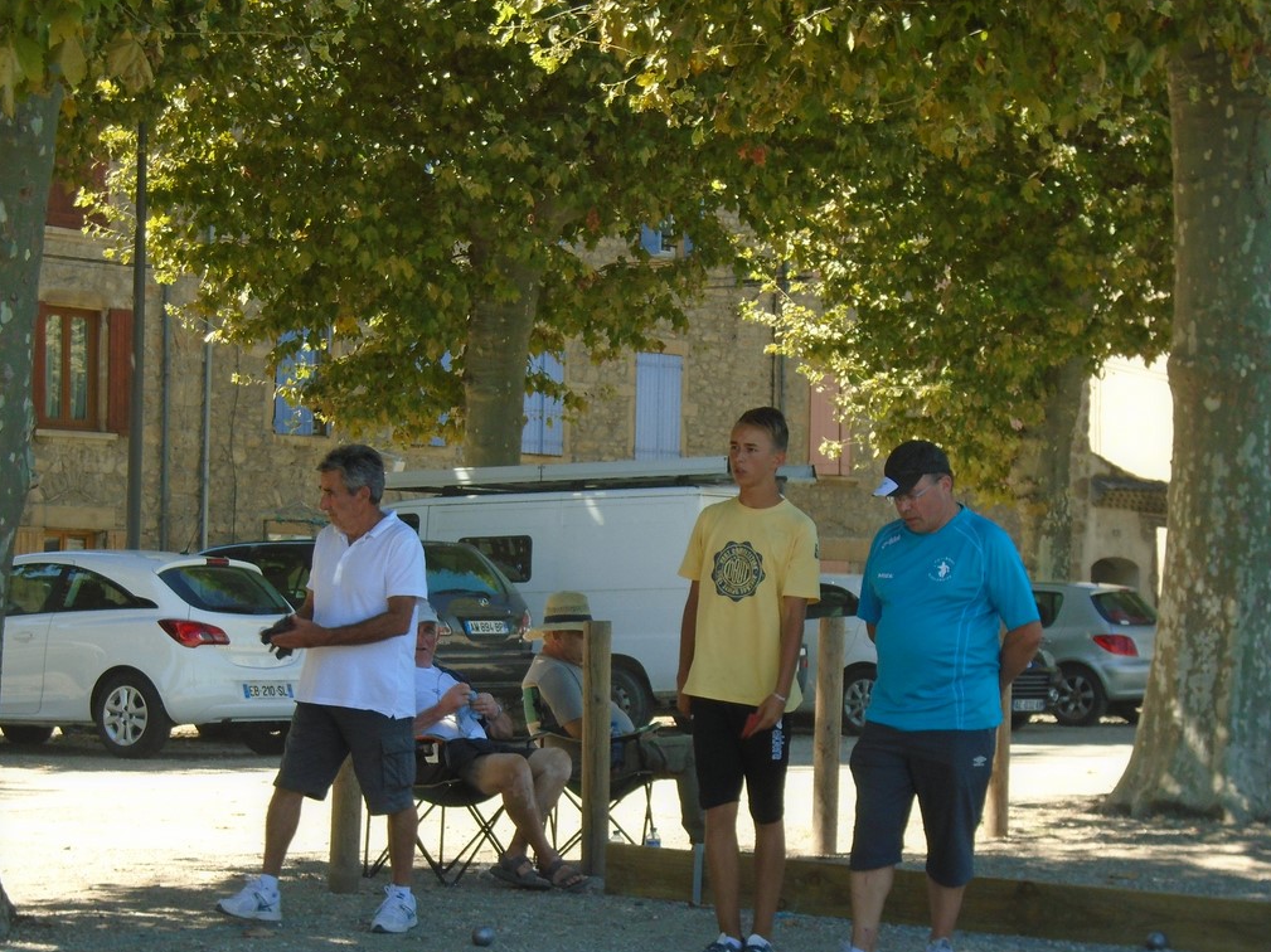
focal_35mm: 94
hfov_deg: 20.9
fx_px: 3450
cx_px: 613
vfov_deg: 15.7
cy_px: 529
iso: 100
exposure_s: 1/125
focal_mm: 14
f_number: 6.1
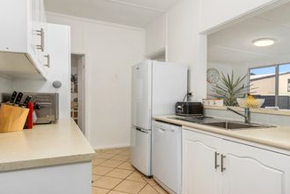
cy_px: 99
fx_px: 185
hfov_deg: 76.1
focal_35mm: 23
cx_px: 150
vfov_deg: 55.1
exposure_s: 1/5
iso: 400
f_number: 11
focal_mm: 16
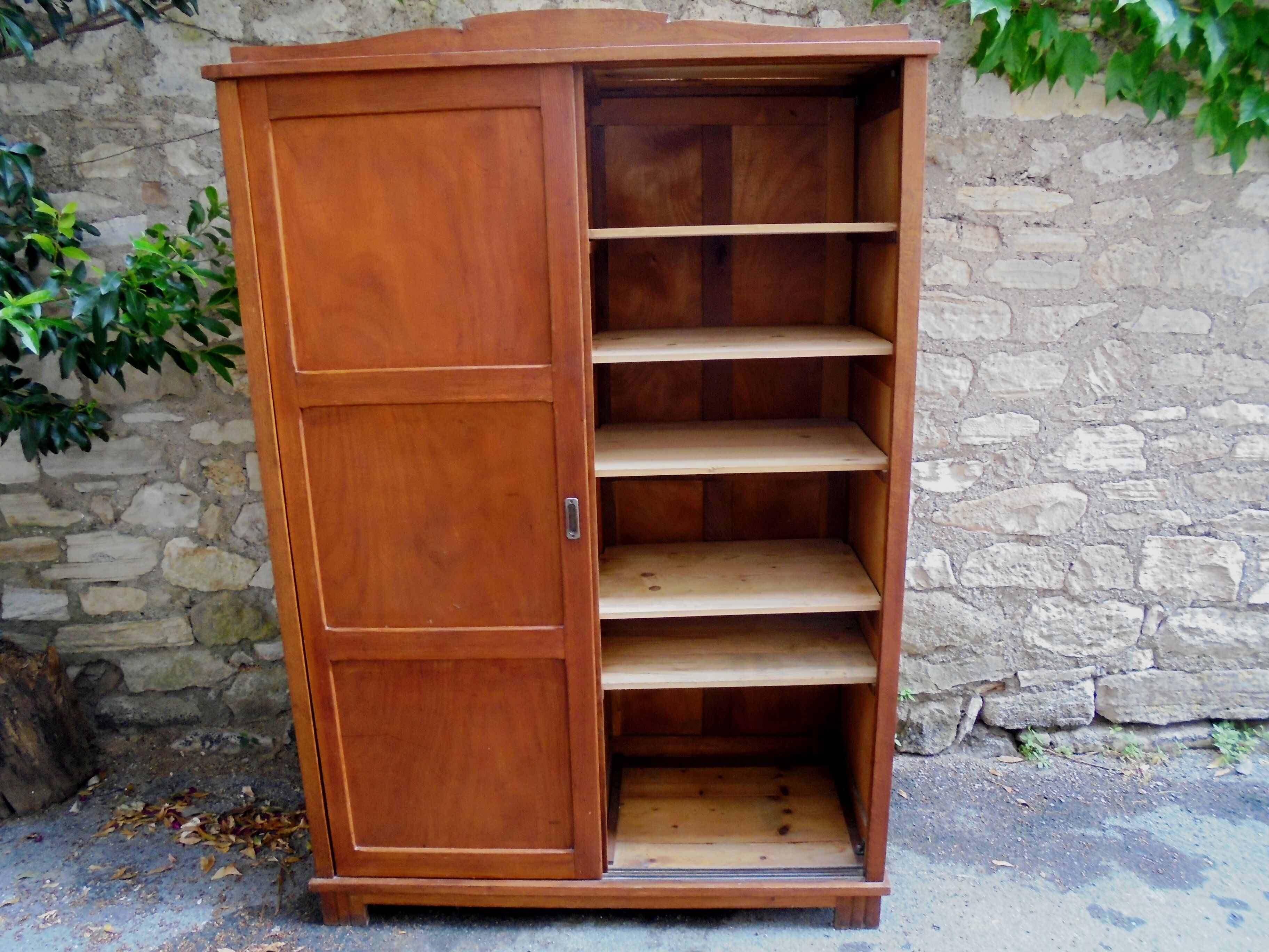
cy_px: 476
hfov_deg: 67.3
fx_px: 953
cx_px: 634
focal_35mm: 26
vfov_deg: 53.1
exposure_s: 1/30
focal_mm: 4.6
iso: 200
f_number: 3.5
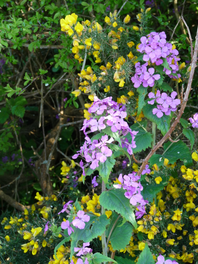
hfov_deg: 17.6
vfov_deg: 23.3
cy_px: 132
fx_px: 641
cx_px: 99
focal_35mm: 84
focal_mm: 14.9
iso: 100
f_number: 3.4
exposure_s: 1/100
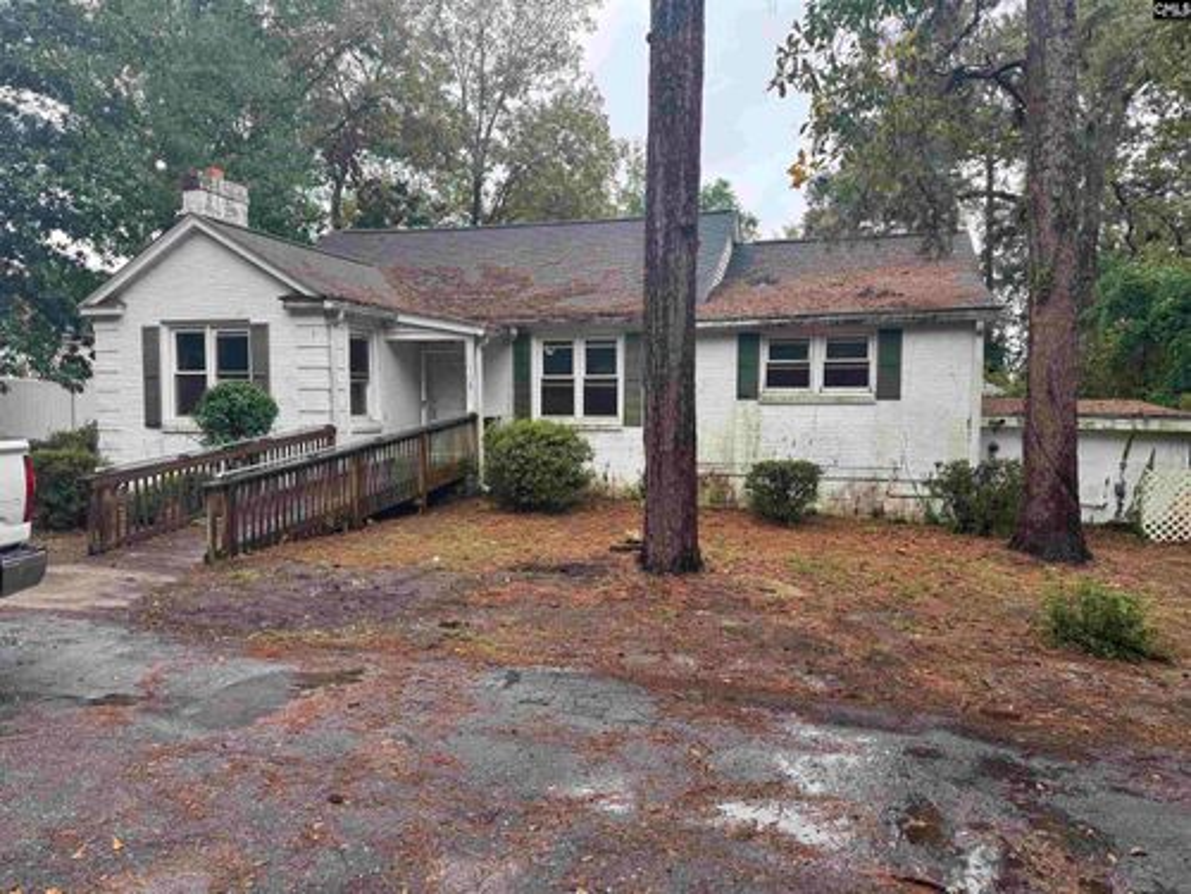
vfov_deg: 56.8
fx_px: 826
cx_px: 596
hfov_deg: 71.6
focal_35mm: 24
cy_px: 447
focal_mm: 6.76
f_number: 1.78
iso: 80
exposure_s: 1/168
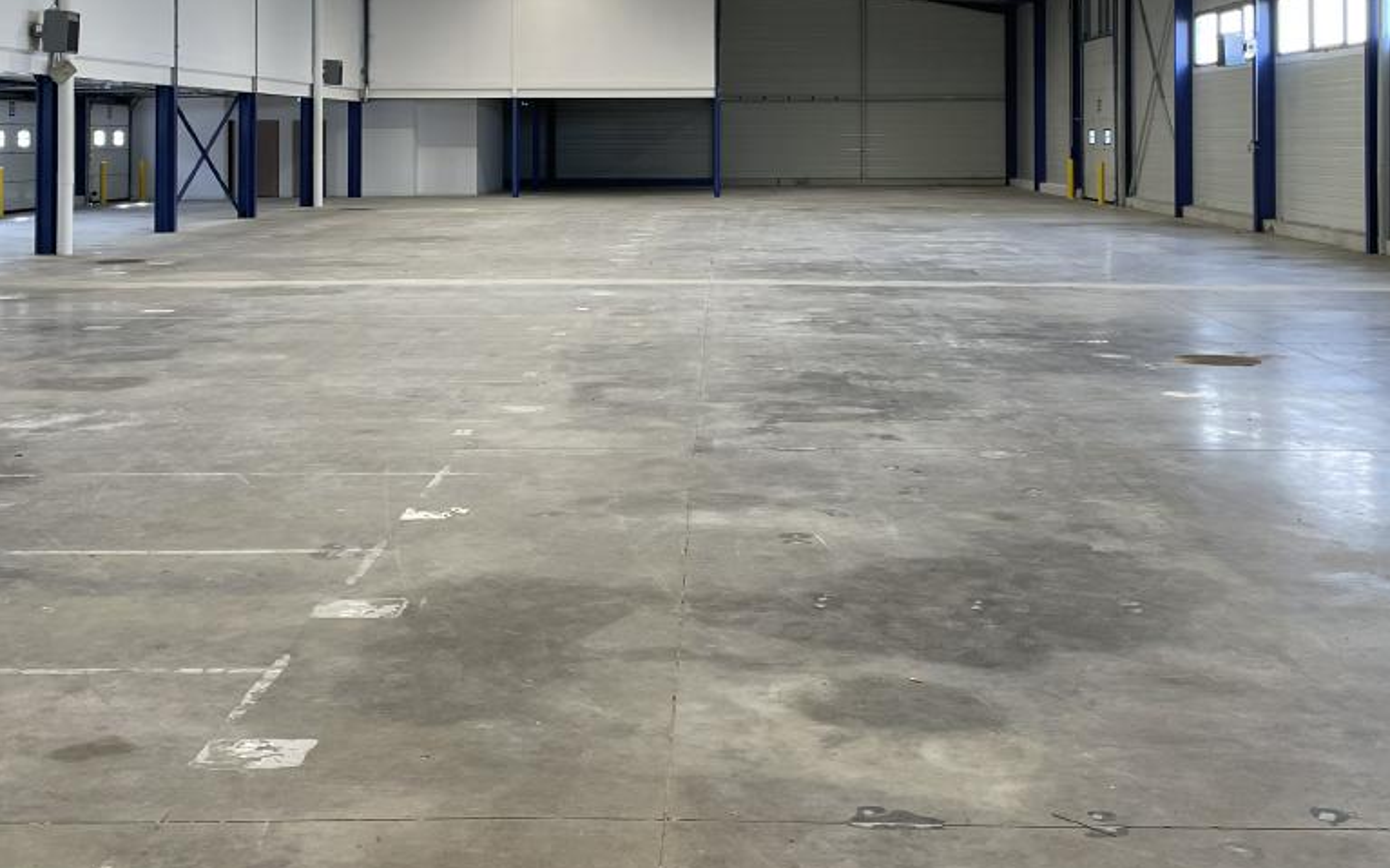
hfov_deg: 43.5
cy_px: 140
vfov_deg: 27.3
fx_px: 1742
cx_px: 710
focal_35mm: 46
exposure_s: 1/100
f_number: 1.6
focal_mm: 4.2
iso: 64
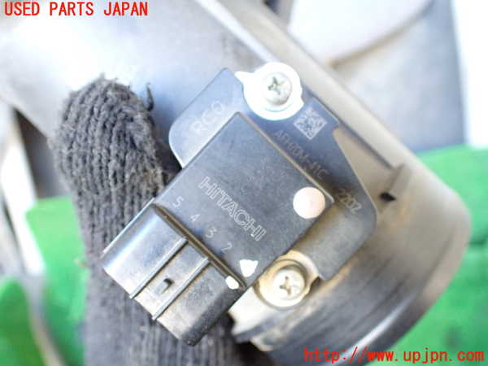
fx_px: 423
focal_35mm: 30
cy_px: 183
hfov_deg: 60.0
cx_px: 244
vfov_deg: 46.8
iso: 800
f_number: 2.3
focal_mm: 5.4
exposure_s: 1/50
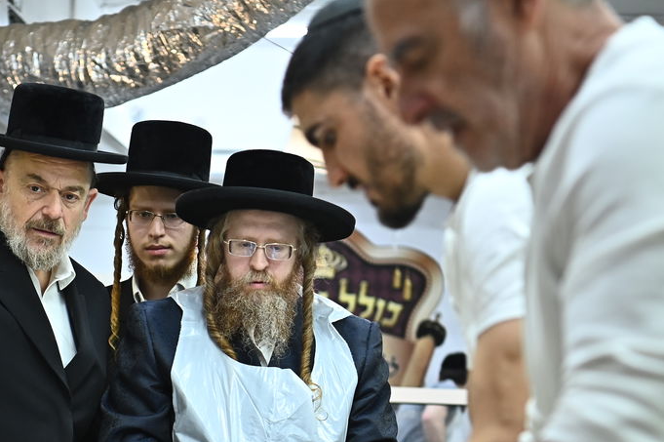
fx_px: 2654
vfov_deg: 9.5
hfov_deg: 14.2
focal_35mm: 144
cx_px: 214
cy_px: 337
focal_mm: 70
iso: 1000
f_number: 3.2
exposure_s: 1/250
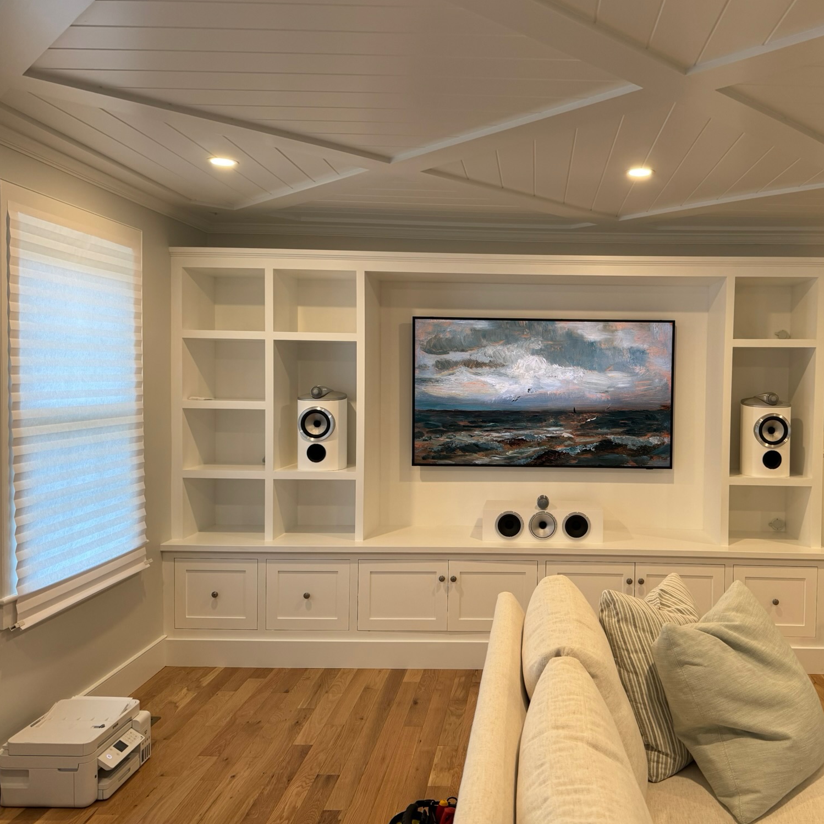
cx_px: 535
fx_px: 781
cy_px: 410
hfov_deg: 54.7
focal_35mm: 29
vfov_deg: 55.6
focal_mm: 6.76
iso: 200
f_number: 1.78
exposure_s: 1/120
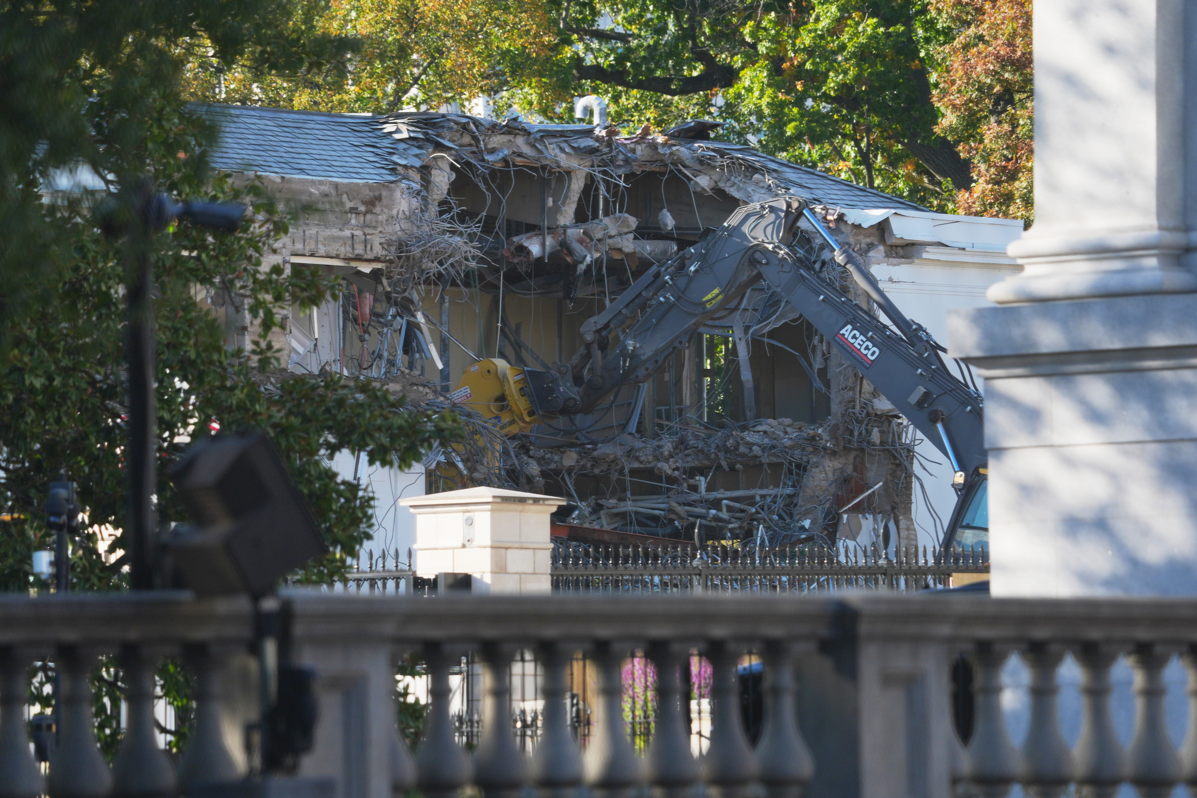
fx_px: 12800
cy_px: 399
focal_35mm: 385
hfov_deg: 5.4
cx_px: 598
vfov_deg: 3.6
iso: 320
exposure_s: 1/500
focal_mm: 385
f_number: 6.3
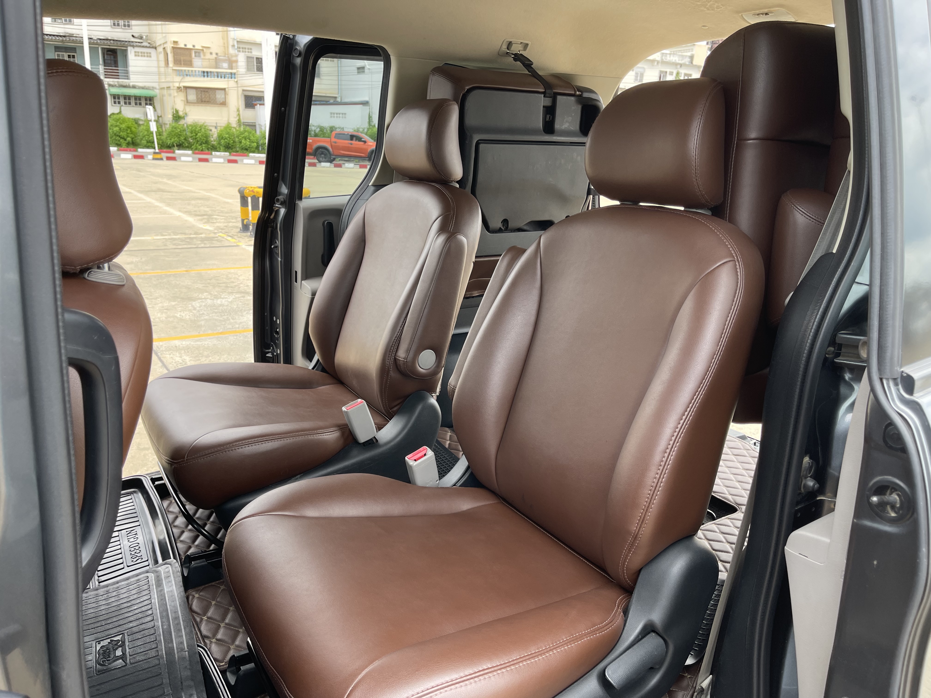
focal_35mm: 25
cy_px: 349
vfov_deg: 54.9
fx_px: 672
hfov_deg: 69.4
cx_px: 466
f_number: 1.6
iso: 32
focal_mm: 5.1
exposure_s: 1/395
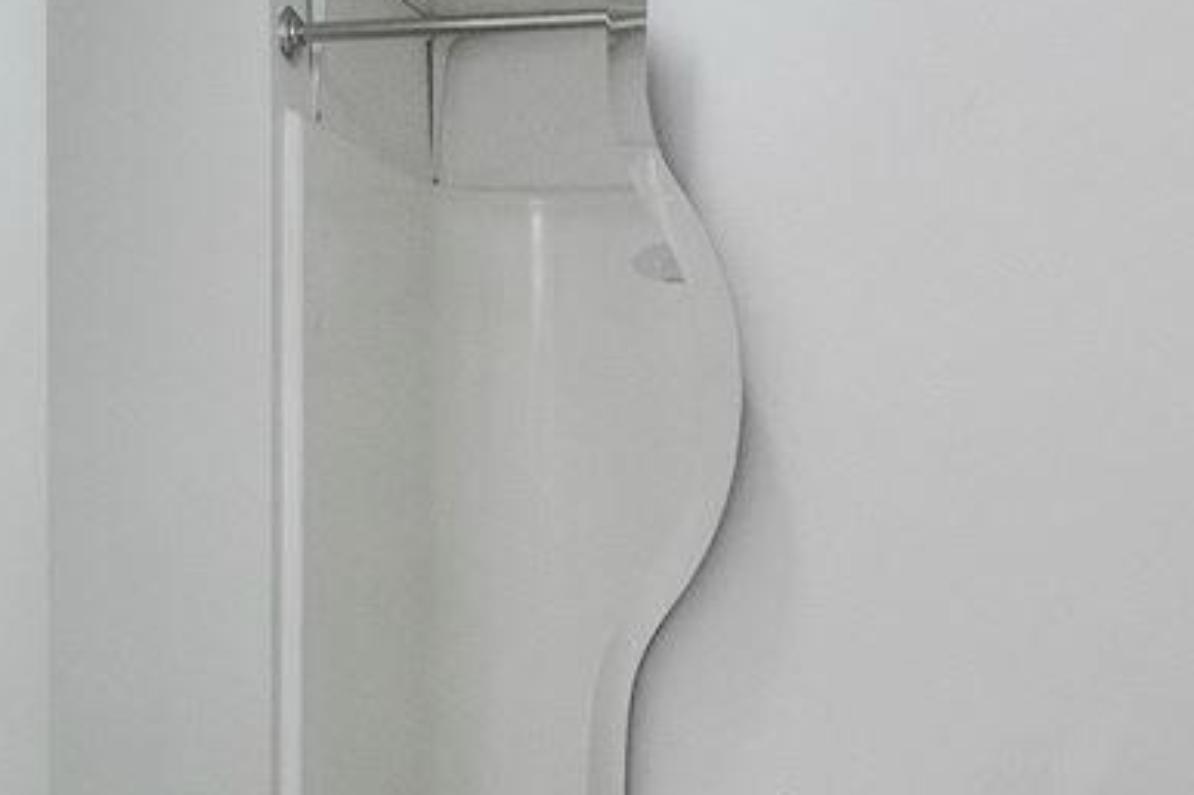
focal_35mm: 83
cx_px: 207
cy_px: 659
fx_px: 2752
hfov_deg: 24.0
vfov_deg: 16.3
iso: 800
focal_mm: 16
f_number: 8
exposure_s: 1/40
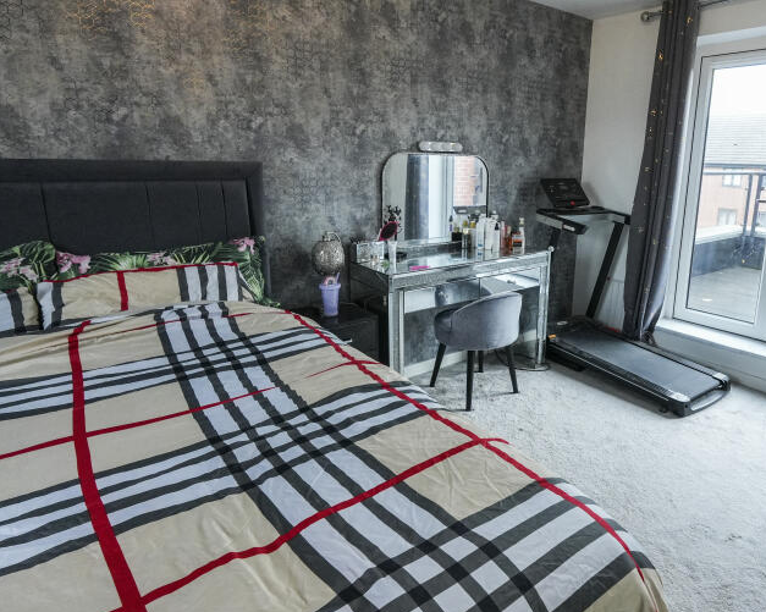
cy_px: 280
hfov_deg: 71.5
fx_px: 521
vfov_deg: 60.8
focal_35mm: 23
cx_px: 478
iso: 1600
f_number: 4
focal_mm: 10
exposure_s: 1/160
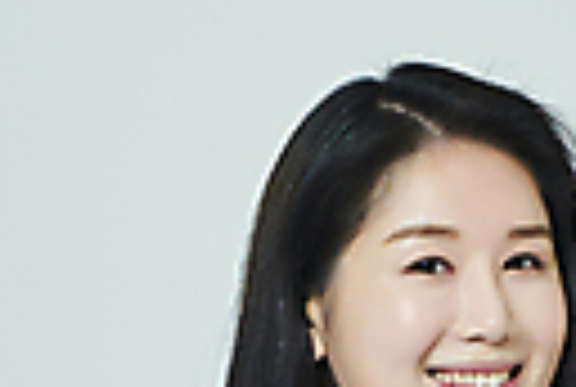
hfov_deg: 6.3
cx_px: 324
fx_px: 5244
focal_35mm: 327
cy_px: 576
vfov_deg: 4.2
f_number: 11
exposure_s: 1/125
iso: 100
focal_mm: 70
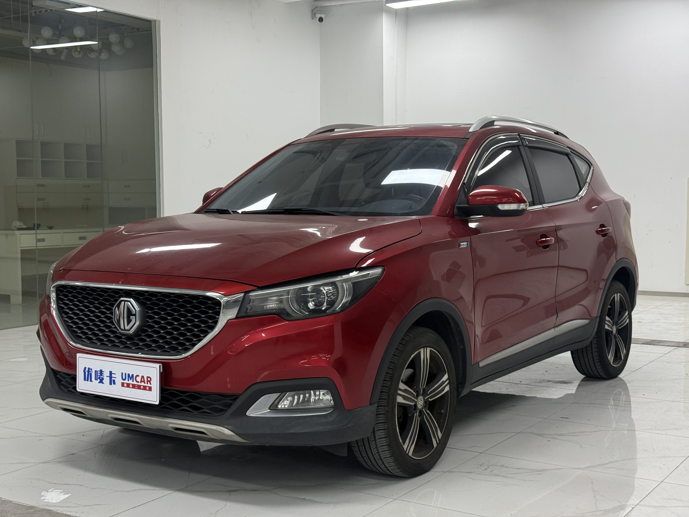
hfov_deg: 39.7
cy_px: 258
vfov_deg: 30.3
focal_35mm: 48
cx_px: 344
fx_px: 955
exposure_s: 1/100
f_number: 1.78
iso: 125
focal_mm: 6.76
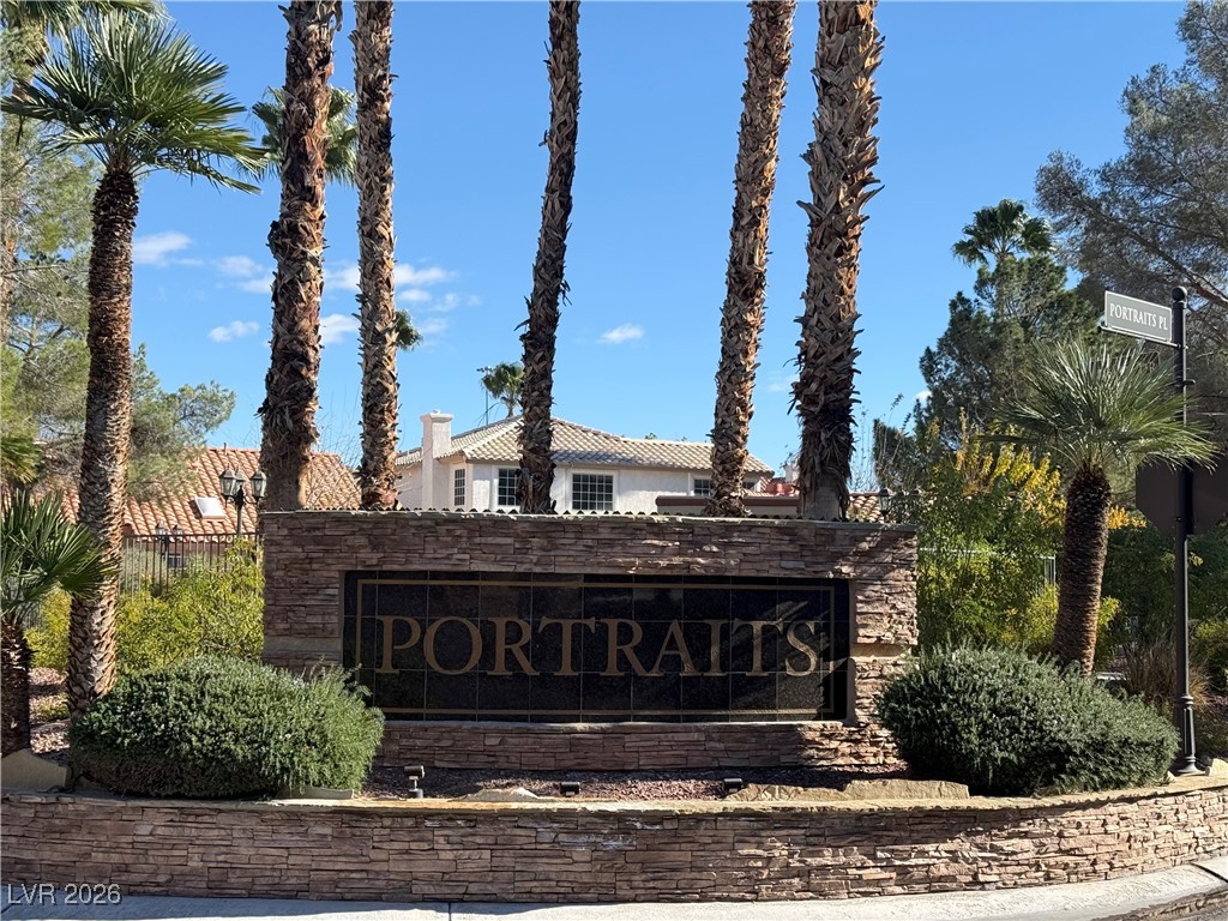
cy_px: 460
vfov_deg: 30.3
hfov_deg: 39.7
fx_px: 1703
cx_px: 614
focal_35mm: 48
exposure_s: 1/4098
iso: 64
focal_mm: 6.76
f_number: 1.78
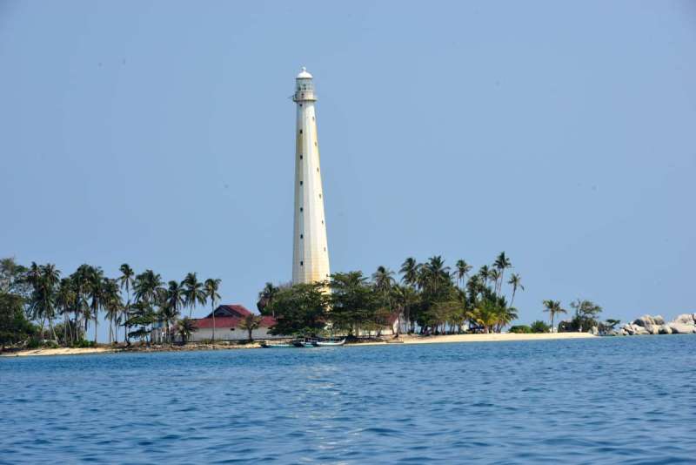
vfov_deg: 9.2
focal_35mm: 150
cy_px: 232
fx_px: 2901
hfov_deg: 13.7
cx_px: 348
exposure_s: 1/160
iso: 100
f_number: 13
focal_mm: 150
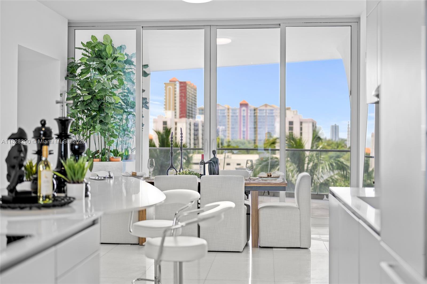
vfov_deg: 27.0
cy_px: 142
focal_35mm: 50
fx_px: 593
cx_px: 214
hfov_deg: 39.6
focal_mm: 50
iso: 64
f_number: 2.2
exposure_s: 1/160
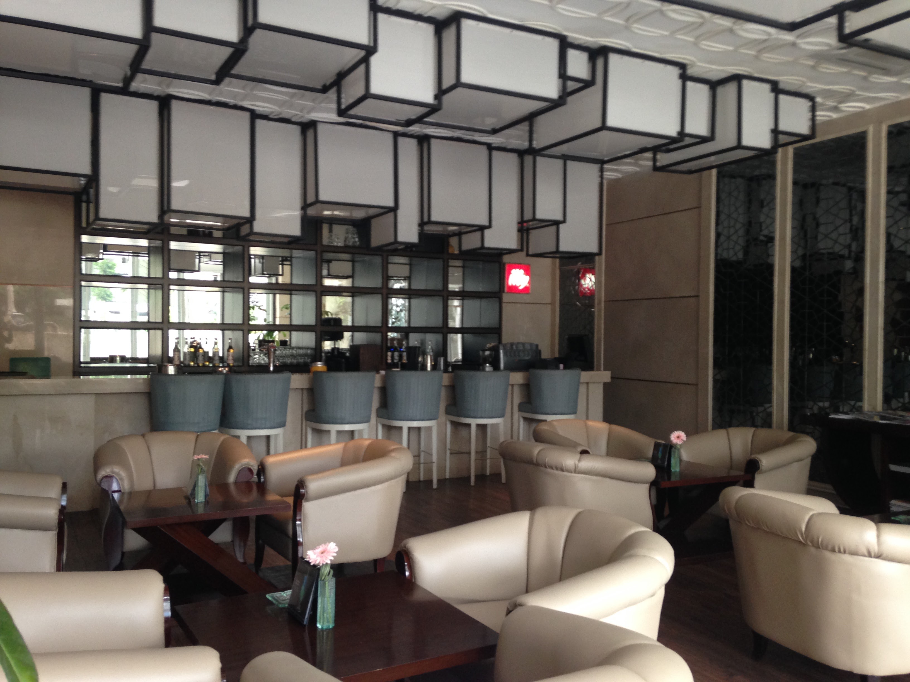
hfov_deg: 55.4
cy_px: 341
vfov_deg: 42.9
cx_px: 455
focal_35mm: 33
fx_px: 868
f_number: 2.4
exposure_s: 1/20
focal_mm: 4.12
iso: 100
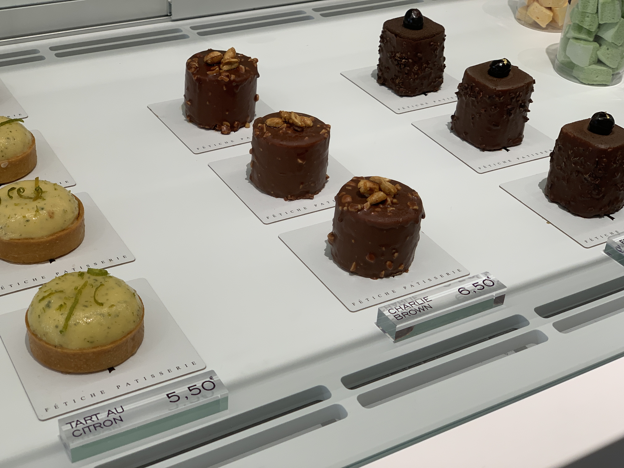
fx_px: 937
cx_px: 312
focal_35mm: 52
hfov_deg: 36.8
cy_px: 234
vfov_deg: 28.0
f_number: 2.4
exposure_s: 1/100
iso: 40
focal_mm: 6
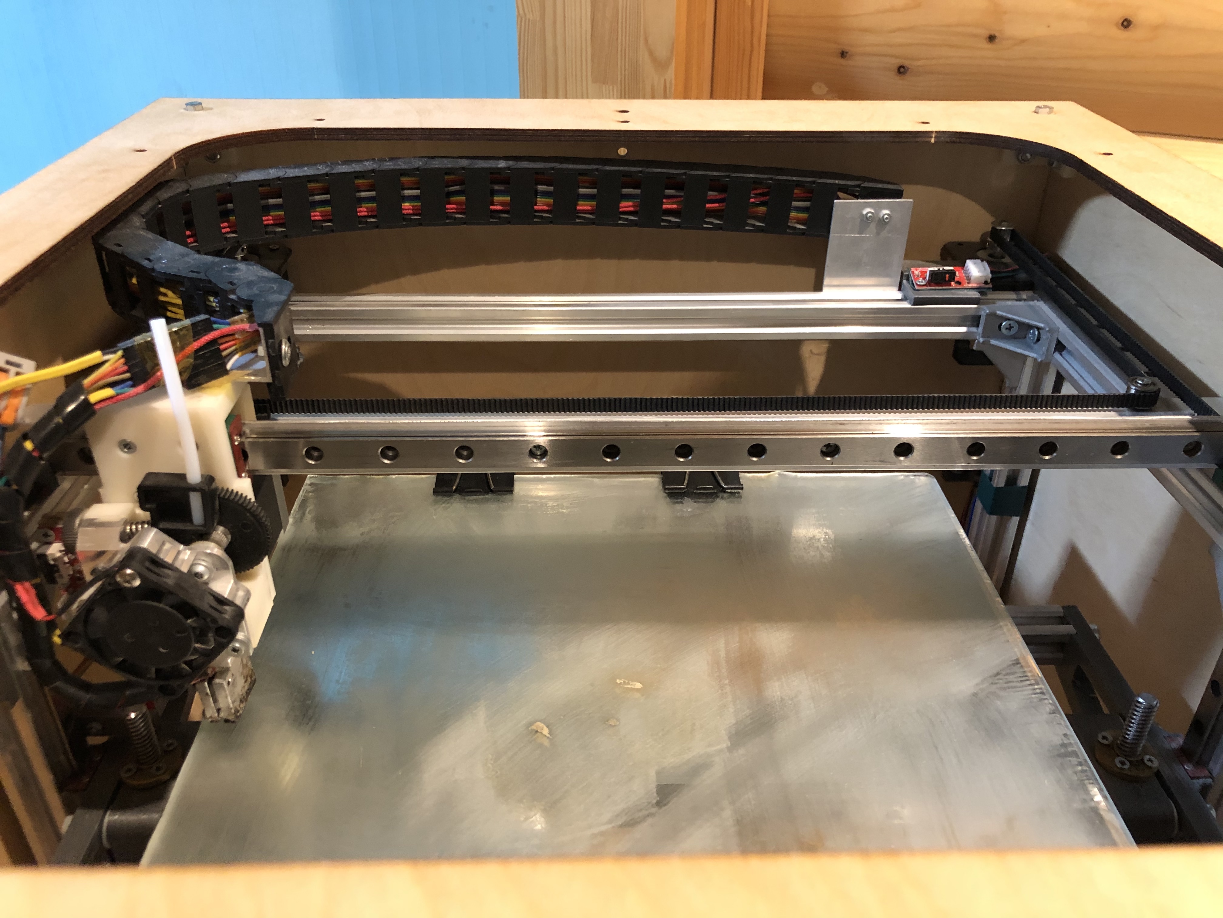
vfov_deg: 49.7
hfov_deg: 63.4
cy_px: 459
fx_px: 989
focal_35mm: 28
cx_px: 612
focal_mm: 4
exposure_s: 1/14
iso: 100
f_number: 1.8
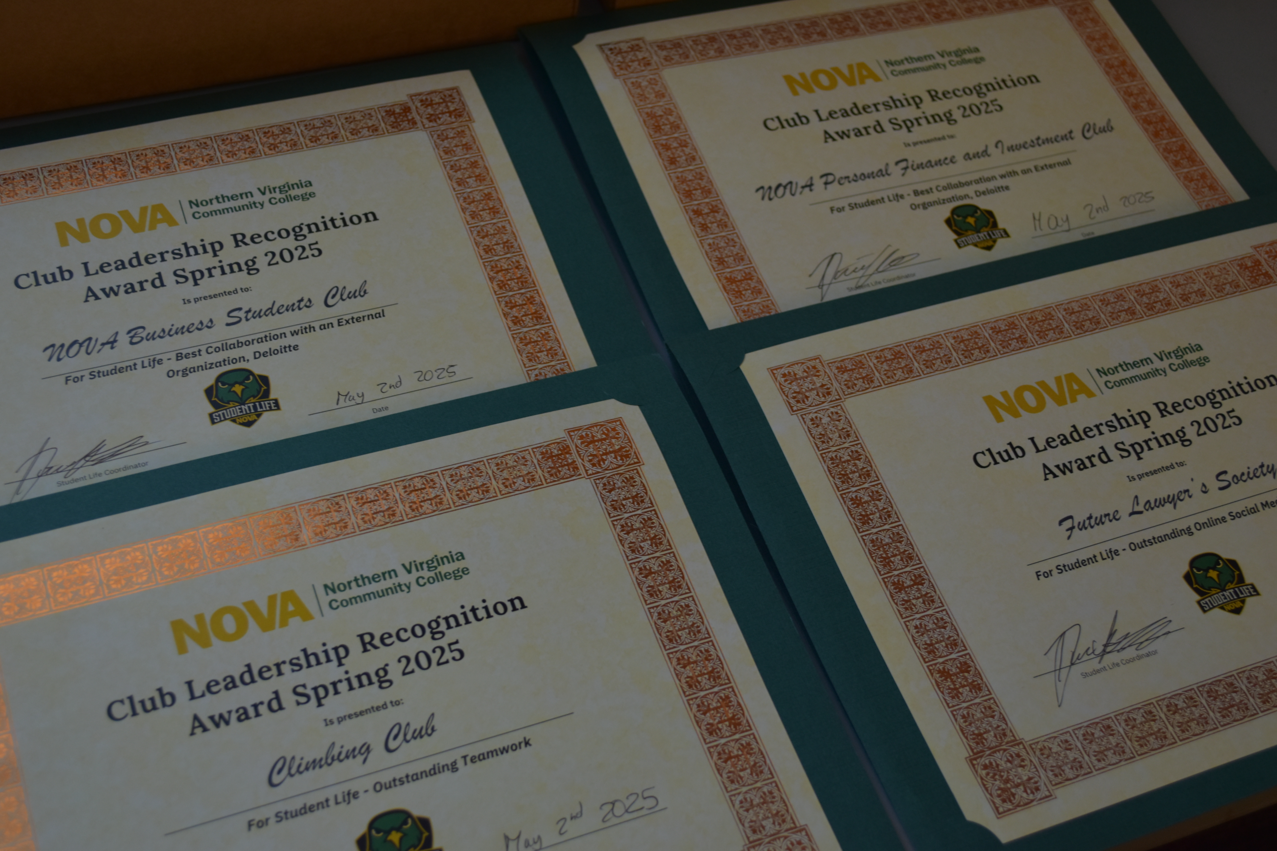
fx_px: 1703
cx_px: 638
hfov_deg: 41.1
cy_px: 426
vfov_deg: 28.1
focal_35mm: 48
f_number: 4.8
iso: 400
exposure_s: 1/50
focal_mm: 32
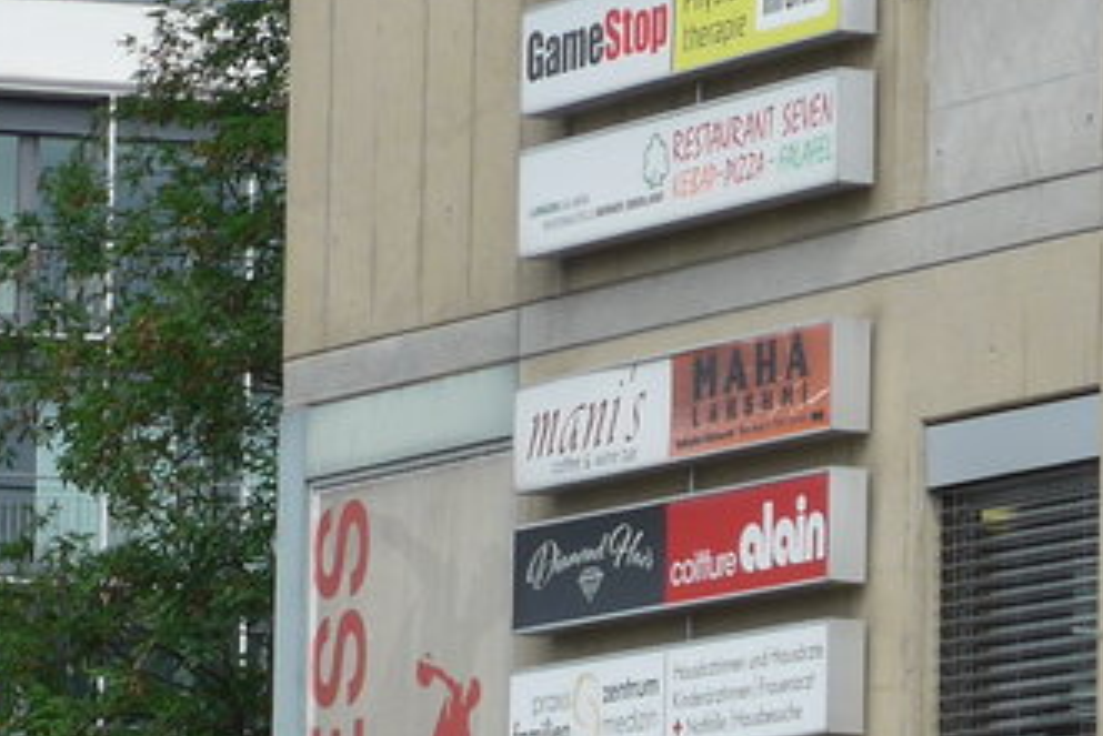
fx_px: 10391
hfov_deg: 6.1
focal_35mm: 339
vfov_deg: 4.0
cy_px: 1129
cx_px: 403
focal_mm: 18
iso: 80
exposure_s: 1/500
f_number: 4.6
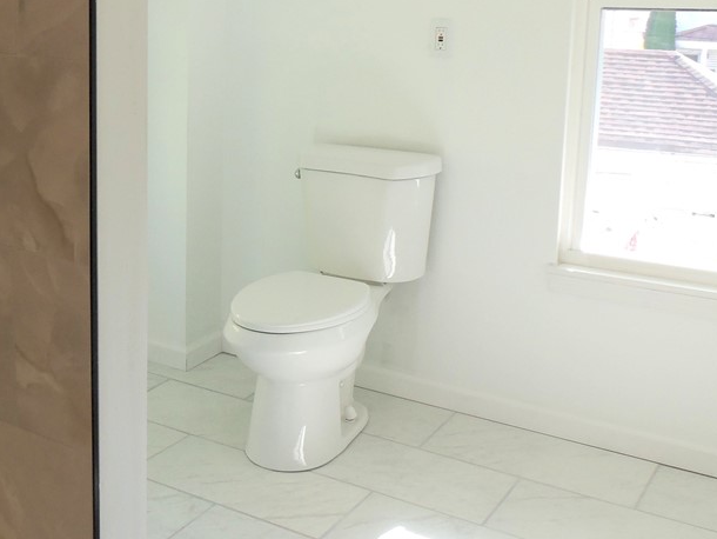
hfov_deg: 39.4
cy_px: 181
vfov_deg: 30.7
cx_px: 186
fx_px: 974
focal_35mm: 47
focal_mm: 5.1
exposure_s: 1/60
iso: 80
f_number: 3.3
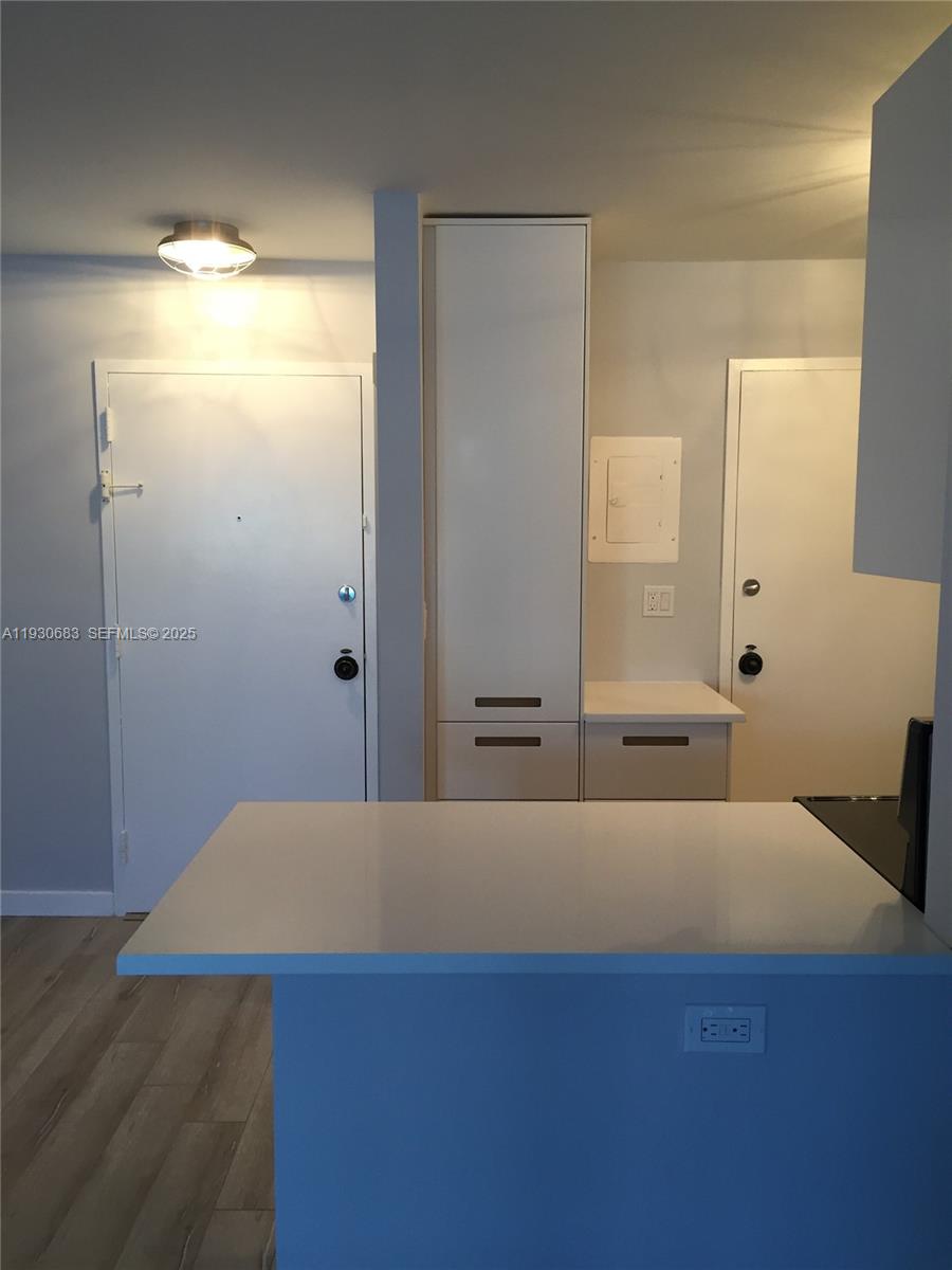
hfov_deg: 48.2
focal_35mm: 29
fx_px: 1063
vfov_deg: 61.7
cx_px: 476
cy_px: 635
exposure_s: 1/30
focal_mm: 4.15
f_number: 2.2
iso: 32
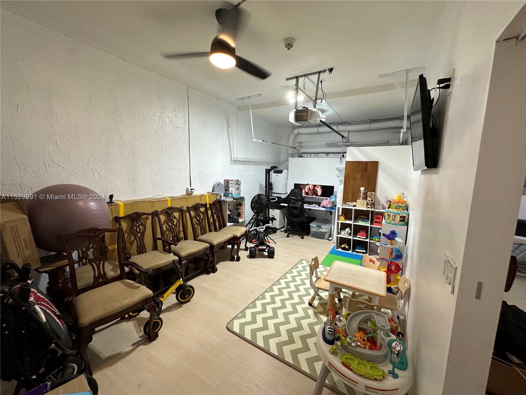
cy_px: 198
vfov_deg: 85.7
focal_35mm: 14
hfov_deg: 102.1
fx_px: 213
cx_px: 263
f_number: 2.2
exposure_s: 1/120
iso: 200
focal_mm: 2.22
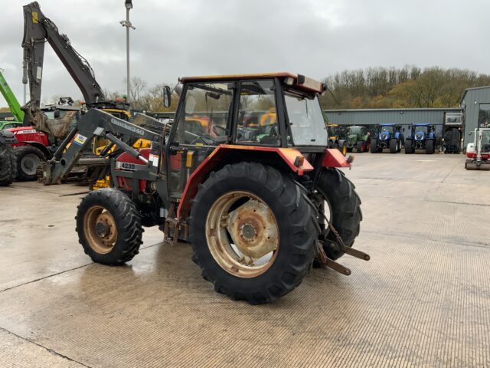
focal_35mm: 29
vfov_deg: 48.2
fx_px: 411
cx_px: 245
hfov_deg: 61.7
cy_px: 184
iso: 16
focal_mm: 3
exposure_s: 1/211
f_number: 1.8
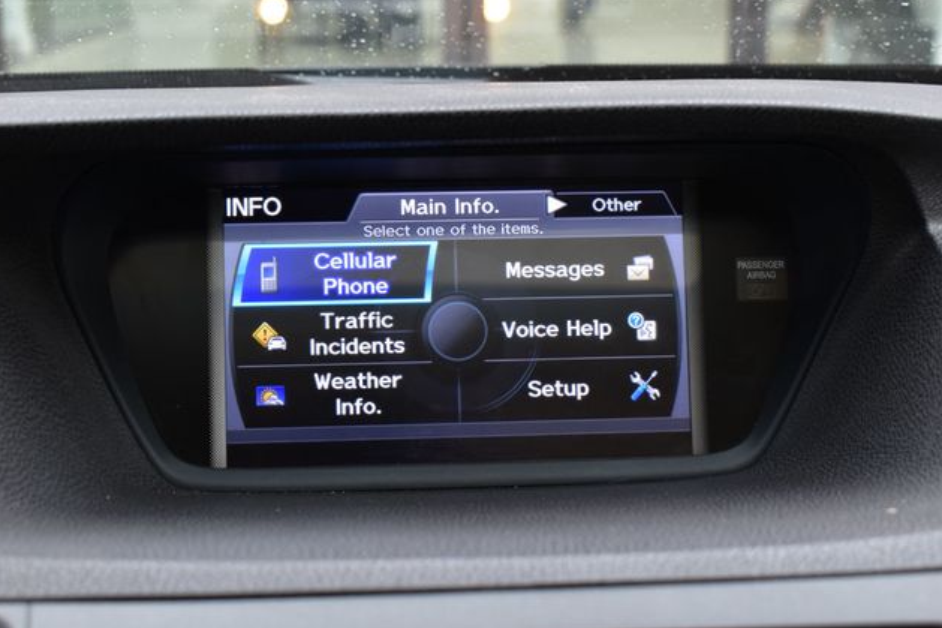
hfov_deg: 34.5
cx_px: 464
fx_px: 1517
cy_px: 313
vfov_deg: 23.4
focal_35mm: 58
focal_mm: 38
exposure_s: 1/25
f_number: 7.1
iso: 400
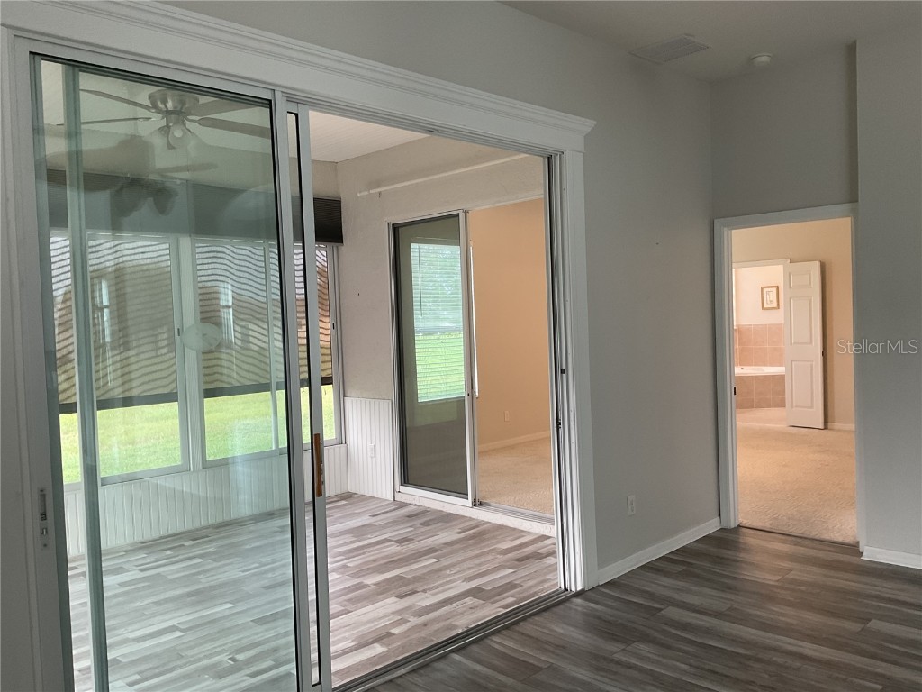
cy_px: 346
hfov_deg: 61.7
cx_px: 461
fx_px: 772
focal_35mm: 29
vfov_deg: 48.2
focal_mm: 3
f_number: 1.8
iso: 50
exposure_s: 1/60
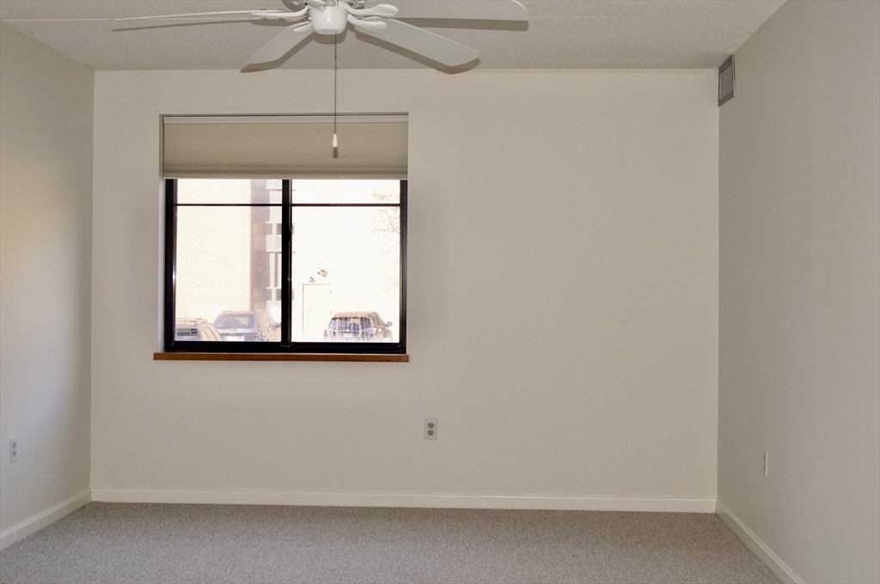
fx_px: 1099
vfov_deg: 29.8
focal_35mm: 45
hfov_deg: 43.7
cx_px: 440
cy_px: 292
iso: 400
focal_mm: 30
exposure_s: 1/80
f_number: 5
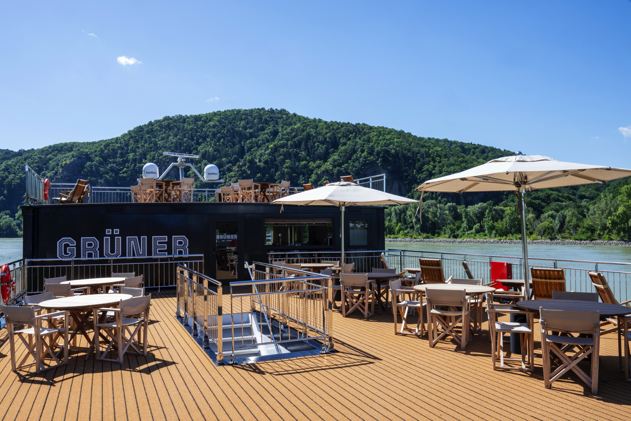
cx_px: 316
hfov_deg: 60.3
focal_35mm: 31
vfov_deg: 42.3
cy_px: 210
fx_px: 543
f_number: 16
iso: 320
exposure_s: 1/125
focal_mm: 31
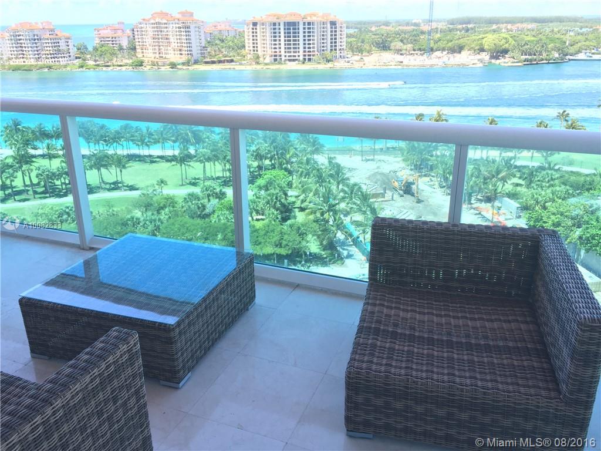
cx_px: 300
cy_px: 226
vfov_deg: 48.2
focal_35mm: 29
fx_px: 503
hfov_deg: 61.7
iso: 32
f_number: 2.2
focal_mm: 4.15
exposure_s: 1/309
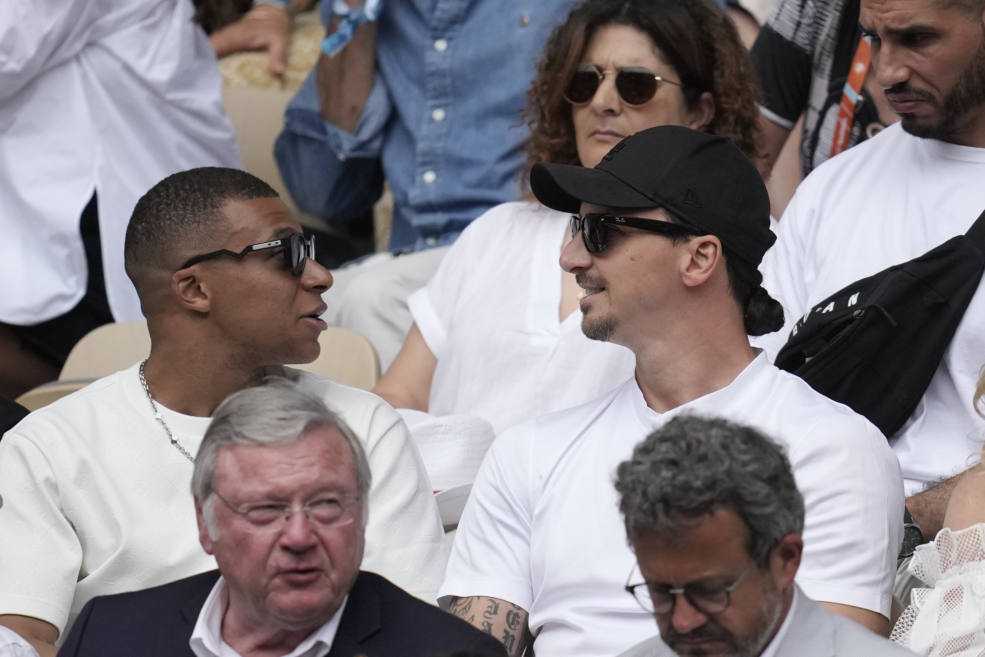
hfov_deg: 3.4
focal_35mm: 600
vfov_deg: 2.3
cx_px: 492
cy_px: 328
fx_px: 16415
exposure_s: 1/20000
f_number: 2.8
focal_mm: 400
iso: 1600
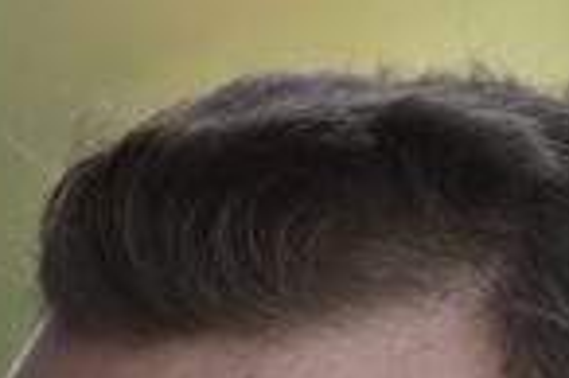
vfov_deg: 1.0
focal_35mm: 1424
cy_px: 674
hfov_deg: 1.4
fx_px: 22482
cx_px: 425
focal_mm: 330
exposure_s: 1/800
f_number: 5.6
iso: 500
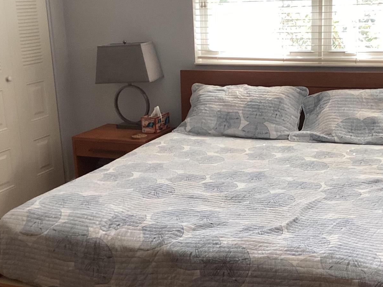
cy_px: 134
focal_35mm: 53
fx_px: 586
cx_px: 228
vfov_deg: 27.5
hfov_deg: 36.1
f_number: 2.4
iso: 64
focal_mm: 3.3
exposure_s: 1/60
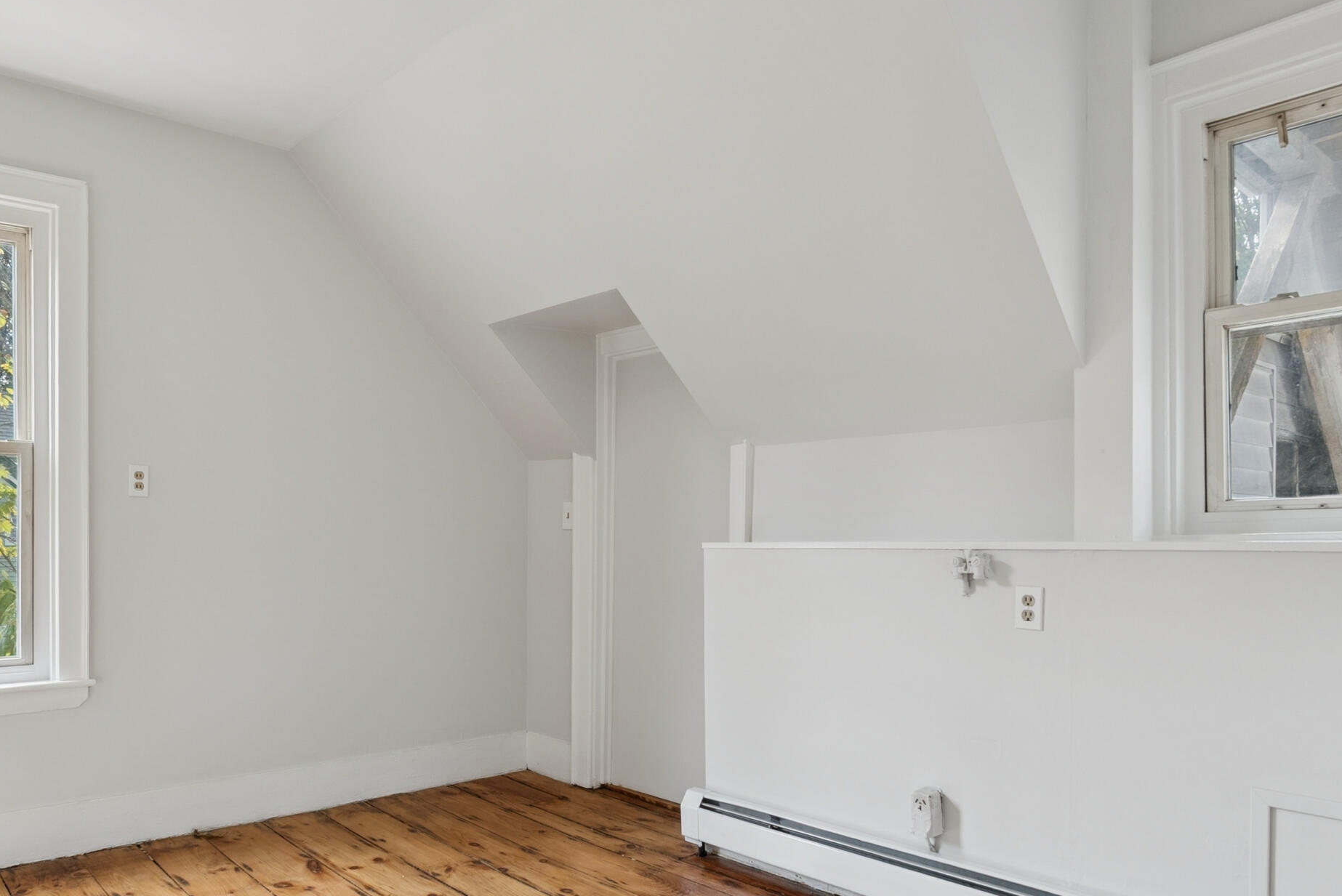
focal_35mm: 26
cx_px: 508
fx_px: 970
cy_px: 560
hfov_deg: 68.3
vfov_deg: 49.1
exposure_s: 1/100
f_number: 7.1
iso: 320
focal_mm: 16
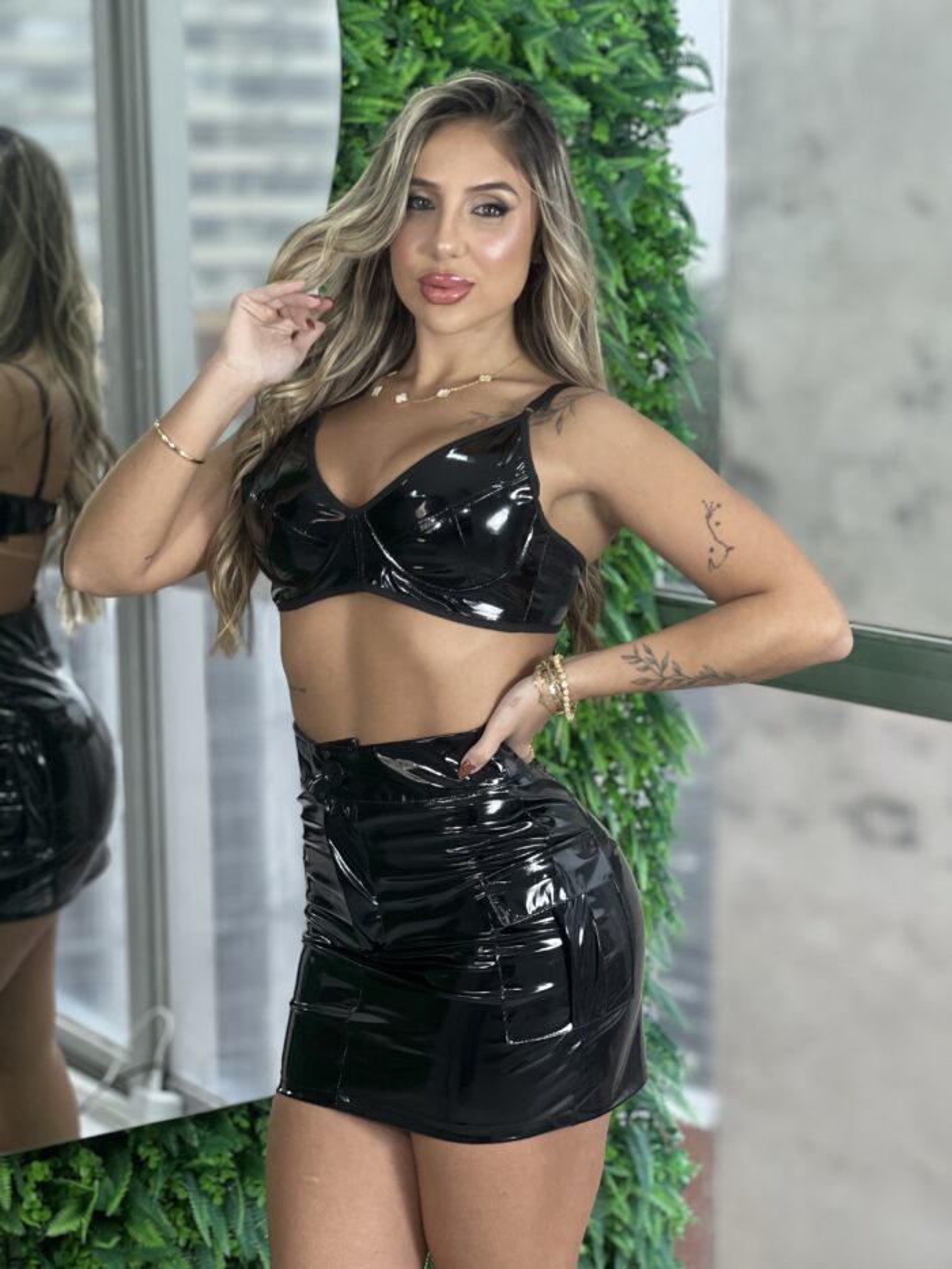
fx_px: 2823
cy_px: 634
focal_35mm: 77
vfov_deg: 25.3
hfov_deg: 19.1
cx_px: 476
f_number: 2.8
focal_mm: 9
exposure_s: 1/120
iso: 200
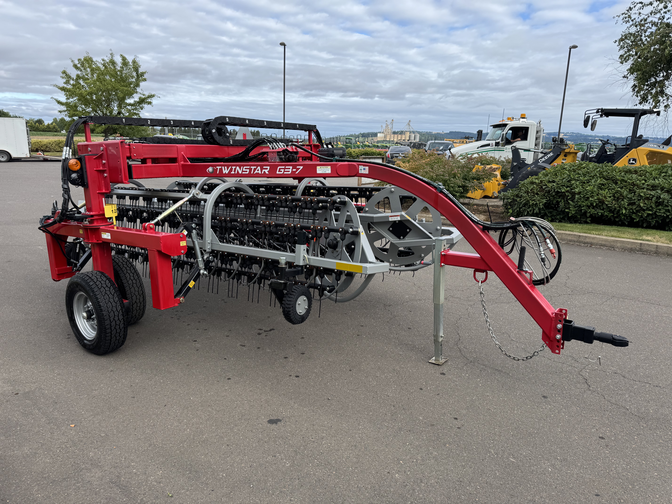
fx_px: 466
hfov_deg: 71.6
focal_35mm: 24
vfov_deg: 56.8
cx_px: 336
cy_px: 252
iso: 80
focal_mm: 6.76
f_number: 1.78
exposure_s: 1/1818
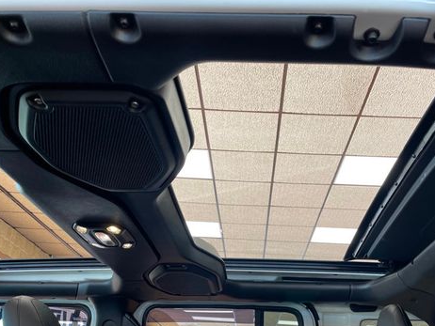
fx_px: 453
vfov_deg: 39.1
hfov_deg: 51.2
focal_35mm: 36
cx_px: 246
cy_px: 225
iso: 40
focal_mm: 4.2
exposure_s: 1/120
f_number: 1.6
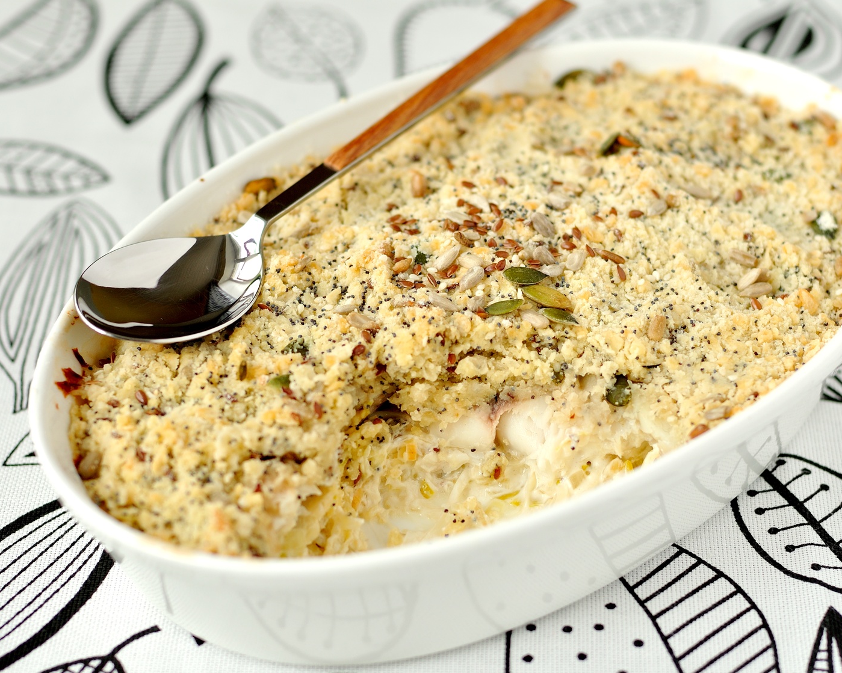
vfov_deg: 18.1
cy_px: 337
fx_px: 2118
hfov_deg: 22.5
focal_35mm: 85
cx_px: 458
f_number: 3.5
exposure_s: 1/40
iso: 100
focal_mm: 50
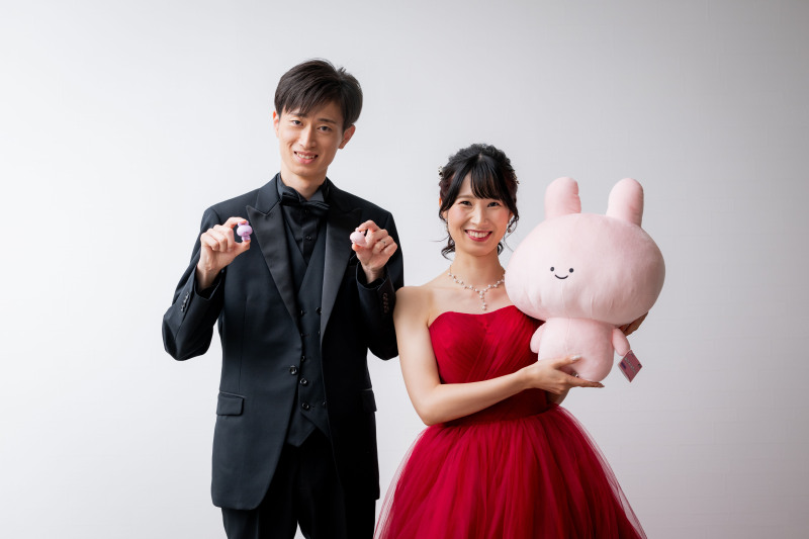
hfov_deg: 23.9
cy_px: 270
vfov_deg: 16.1
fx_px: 1910
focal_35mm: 85
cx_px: 404
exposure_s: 1/100
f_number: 4
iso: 250
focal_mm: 85
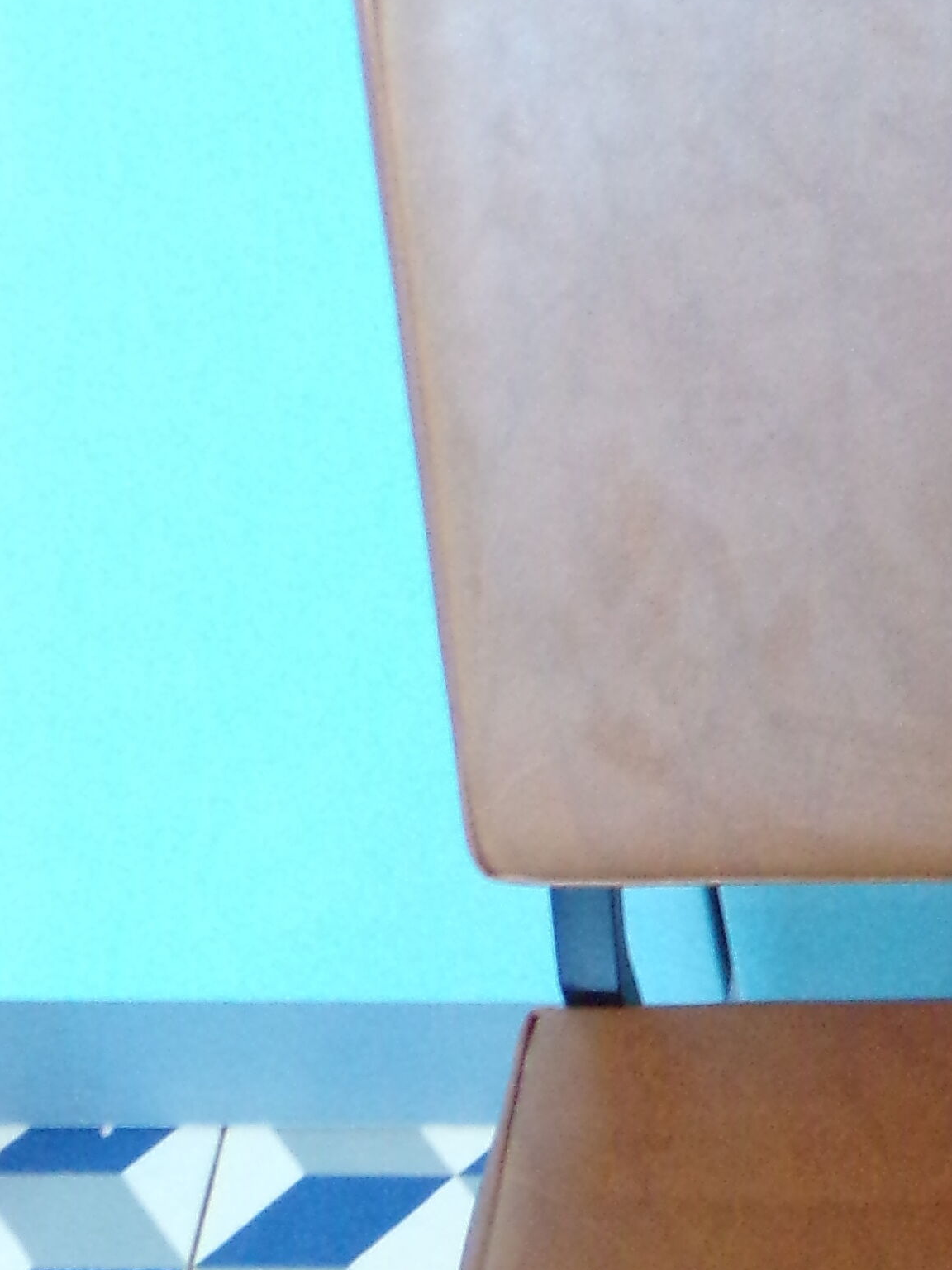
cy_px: 1332
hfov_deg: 14.4
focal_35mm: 96
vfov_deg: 19.7
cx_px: 1400
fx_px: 3520
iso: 521
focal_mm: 5.8
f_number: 3.2
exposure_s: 1/17
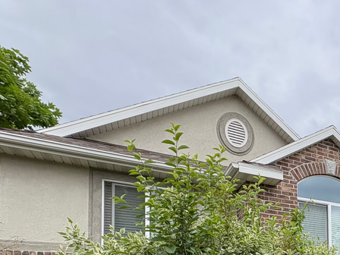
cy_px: 282
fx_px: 314
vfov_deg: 37.0
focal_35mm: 32
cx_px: 360
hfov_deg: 45.3
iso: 64
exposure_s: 1/734
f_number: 2.2
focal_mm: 2.22
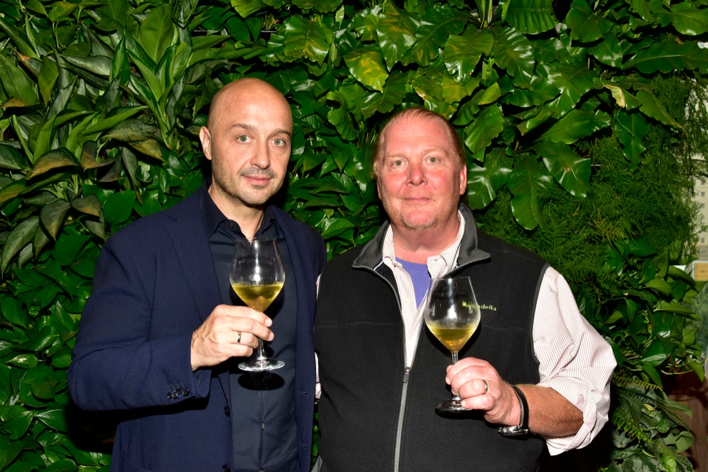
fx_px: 747
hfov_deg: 50.7
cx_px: 354
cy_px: 236
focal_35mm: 38
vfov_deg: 35.0
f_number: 10
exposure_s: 1/60
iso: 1000
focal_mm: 38
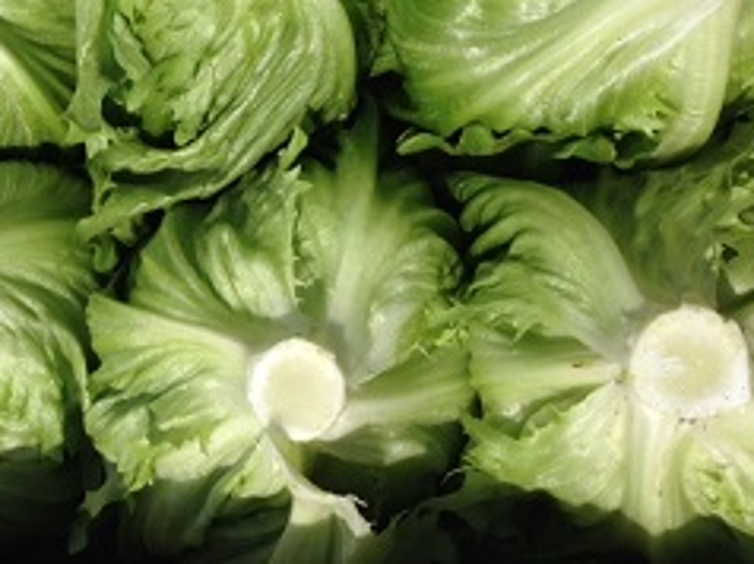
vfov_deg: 28.8
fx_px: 1088
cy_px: 171
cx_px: 200
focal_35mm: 50
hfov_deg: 37.4
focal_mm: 4.12
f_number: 2.4
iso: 50
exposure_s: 1/3623
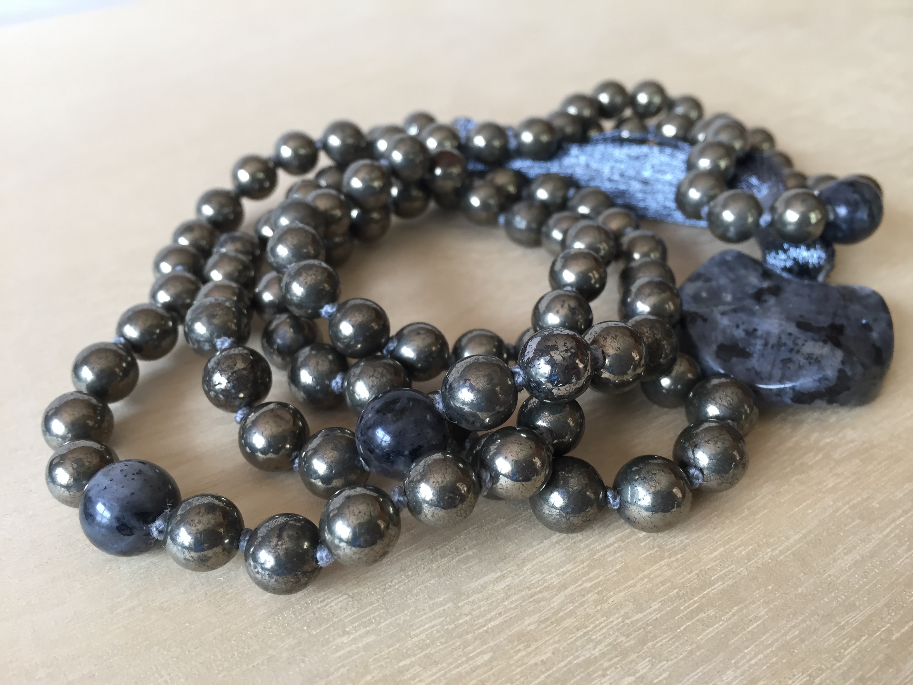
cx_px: 456
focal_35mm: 29
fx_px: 765
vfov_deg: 48.2
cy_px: 342
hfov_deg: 61.7
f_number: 2.2
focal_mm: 4.15
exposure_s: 1/40
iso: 40
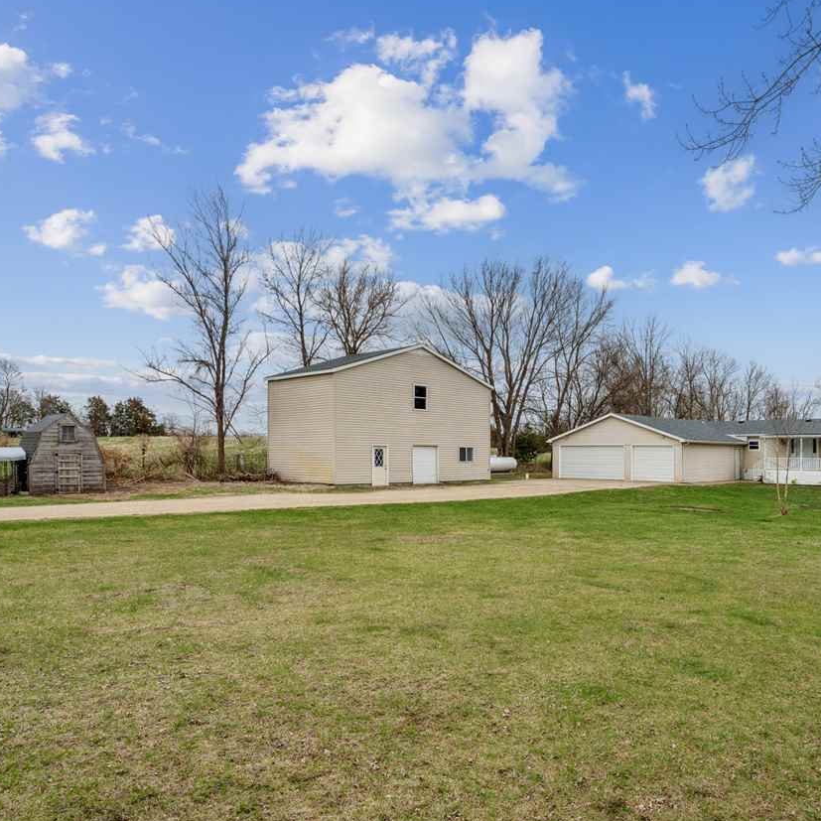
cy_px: 414
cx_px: 511
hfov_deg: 62.1
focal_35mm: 25
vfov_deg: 62.9
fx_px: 671
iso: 400
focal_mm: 19
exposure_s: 1/500
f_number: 9
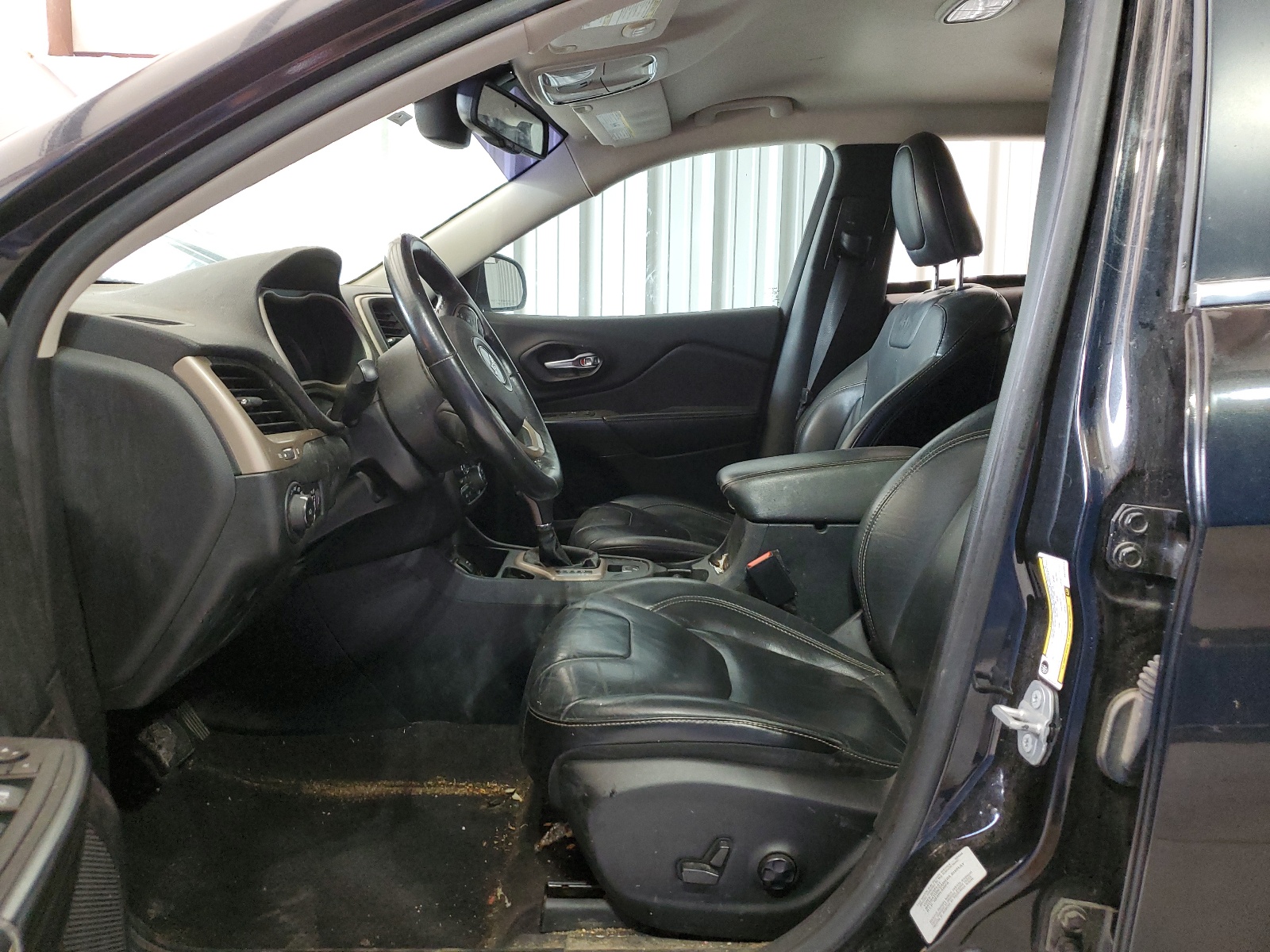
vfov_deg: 53.1
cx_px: 635
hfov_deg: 67.3
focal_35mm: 26
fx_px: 954
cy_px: 476
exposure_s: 1/60.2
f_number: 1.5
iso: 168
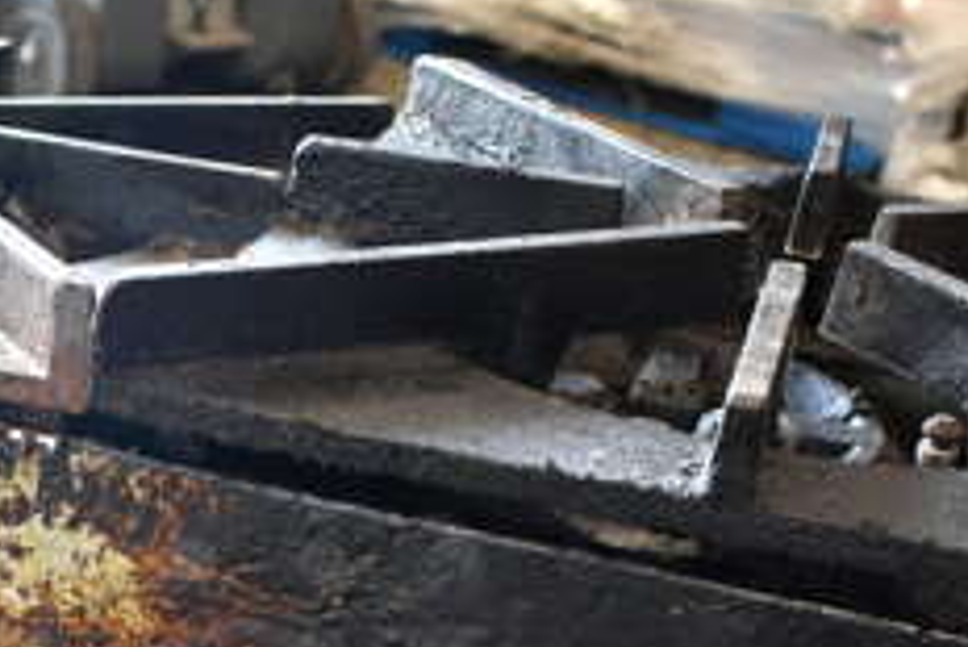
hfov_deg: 27.8
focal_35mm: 71
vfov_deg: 18.4
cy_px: 730
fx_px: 1910
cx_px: 192
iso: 500
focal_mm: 18
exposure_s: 1/30
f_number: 3.5
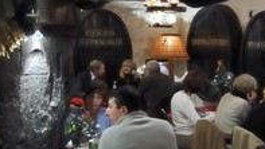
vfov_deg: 21.1
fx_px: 402
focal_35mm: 57
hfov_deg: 36.1
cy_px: 70
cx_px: 181
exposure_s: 1/8
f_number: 4
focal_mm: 17
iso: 400
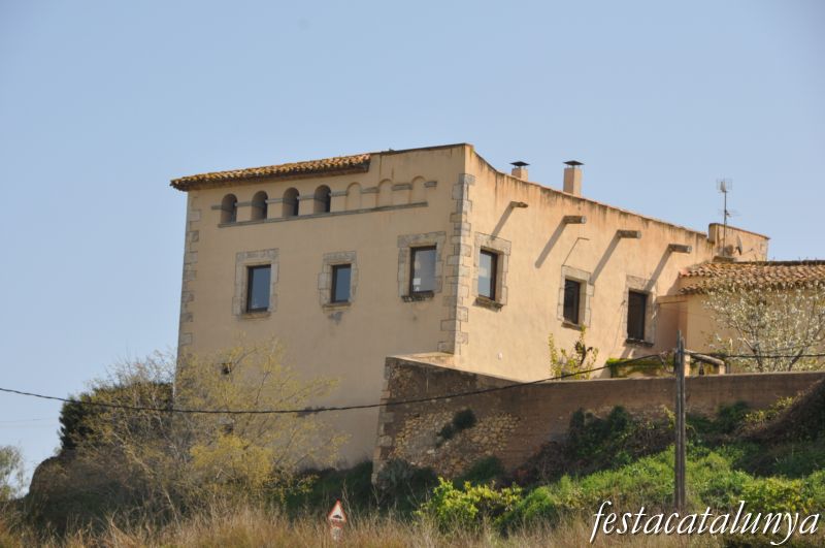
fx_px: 3604
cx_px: 412
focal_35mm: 158
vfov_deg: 8.7
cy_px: 274
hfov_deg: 13.1
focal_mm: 105
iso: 200
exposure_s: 1/320
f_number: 9
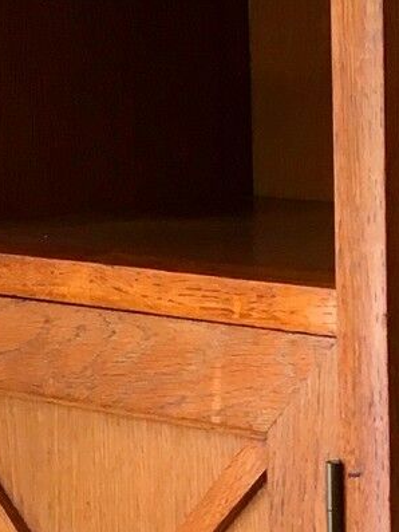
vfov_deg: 13.4
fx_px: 2243
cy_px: 458
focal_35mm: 146
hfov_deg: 10.2
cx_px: 283
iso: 25
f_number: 2.2
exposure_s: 1/33
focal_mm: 4.15
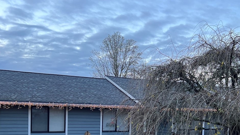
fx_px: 305
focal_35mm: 48
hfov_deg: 42.5
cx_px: 155
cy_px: 124
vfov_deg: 24.2
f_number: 1.5
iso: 50
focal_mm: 5.7
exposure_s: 1/92
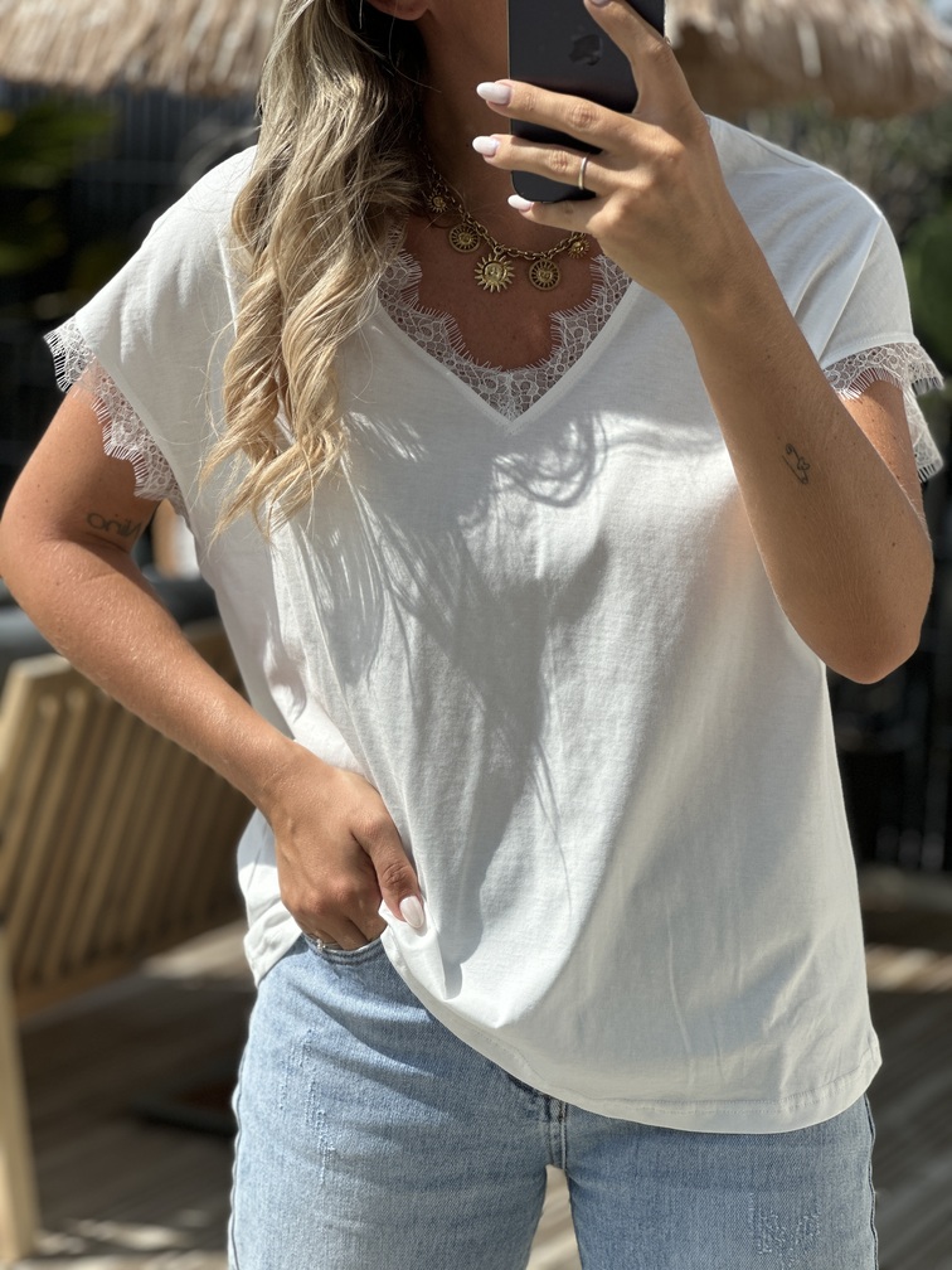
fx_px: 2824
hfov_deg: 19.1
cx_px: 476
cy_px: 635
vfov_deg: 25.3
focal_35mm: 77
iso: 32
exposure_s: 1/1074
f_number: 2.8
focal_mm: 9
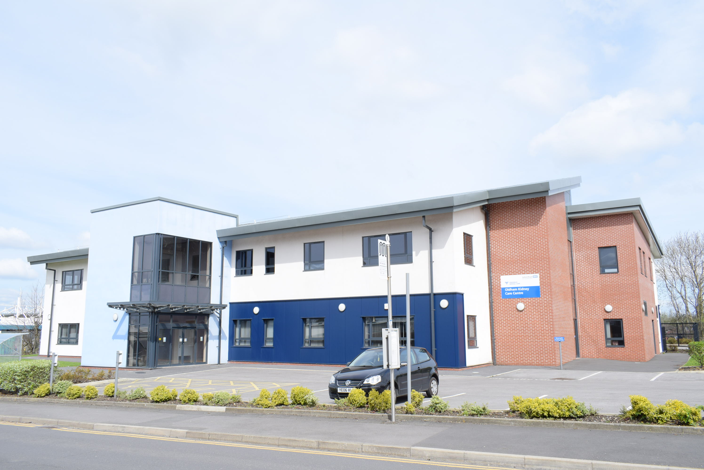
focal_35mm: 27
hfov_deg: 67.3
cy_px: 235
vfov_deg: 48.0
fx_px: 528
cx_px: 352
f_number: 9
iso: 200
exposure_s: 1/320
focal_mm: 18
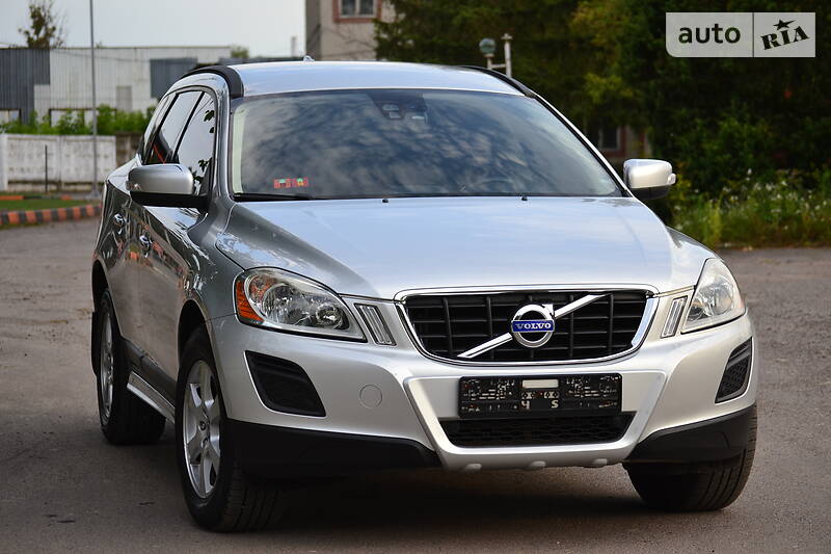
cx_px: 416
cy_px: 277
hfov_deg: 19.5
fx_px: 2423
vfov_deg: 13.0
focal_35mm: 105
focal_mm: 70
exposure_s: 1/250
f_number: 4.2
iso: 200
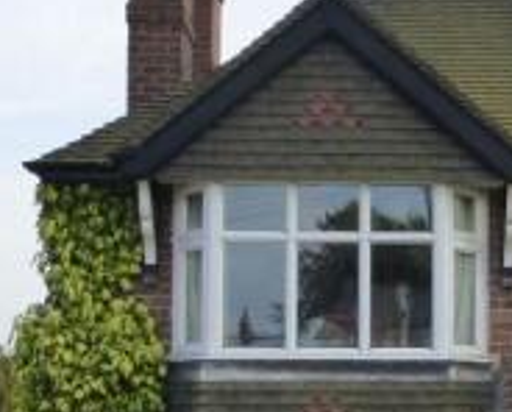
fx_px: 1640
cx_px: 513
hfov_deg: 17.3
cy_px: 369
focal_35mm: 108
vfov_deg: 14.2
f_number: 3.7
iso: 200
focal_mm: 6.1
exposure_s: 1/250
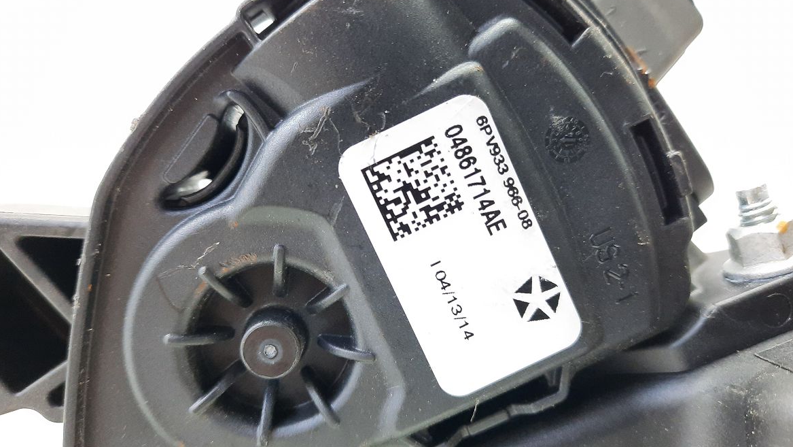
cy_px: 231
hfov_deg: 67.9
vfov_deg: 41.5
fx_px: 589
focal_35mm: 28
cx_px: 393
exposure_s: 1/33
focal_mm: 4.6
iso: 320
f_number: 2
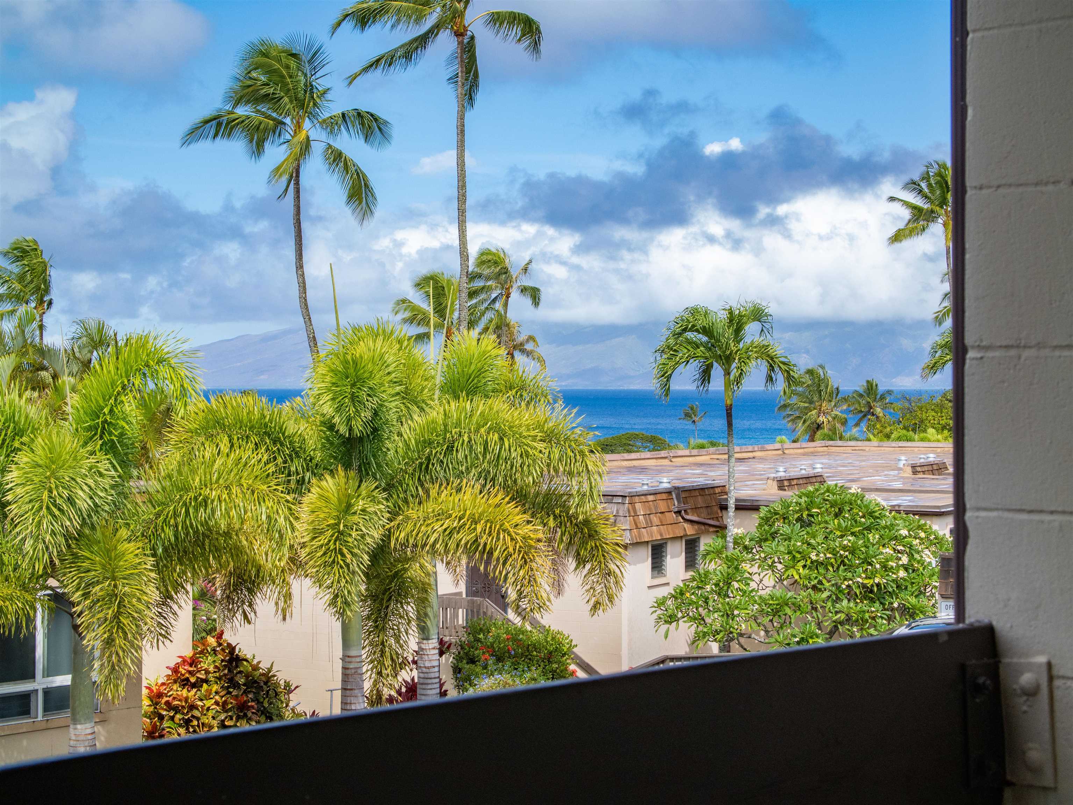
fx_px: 2171
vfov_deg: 21.0
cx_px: 536
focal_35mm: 70
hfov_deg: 27.8
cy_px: 402
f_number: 8
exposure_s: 1/500
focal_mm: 35
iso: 400
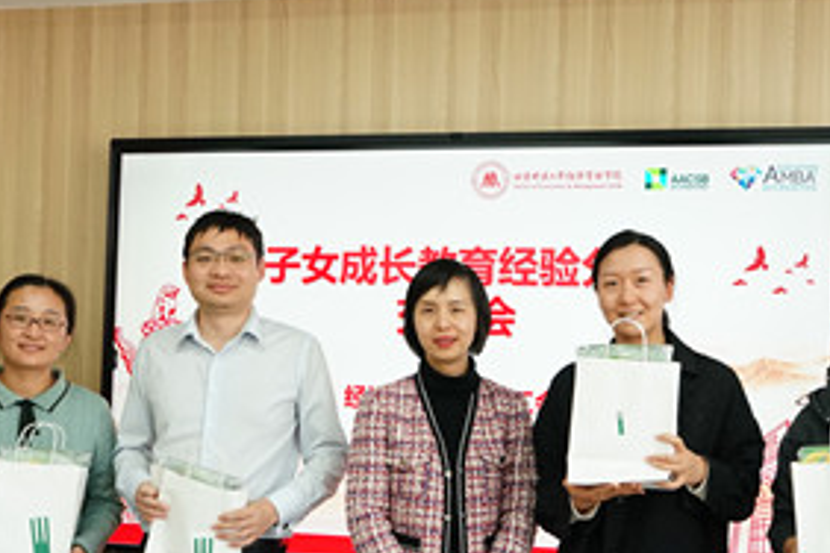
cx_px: 468
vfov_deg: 23.6
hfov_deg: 35.0
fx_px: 1314
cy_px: 381
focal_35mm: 57
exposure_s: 1/200
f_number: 6.3
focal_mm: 29
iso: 2500
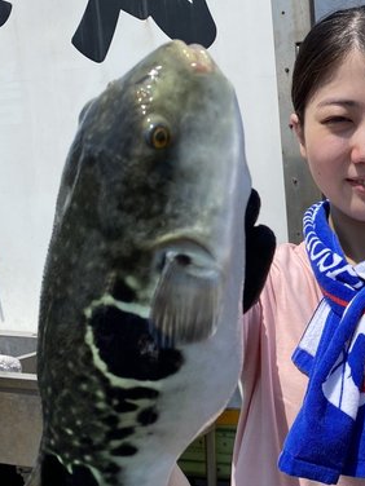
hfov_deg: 23.5
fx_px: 829
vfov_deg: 32.6
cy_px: 302
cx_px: 383
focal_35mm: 59
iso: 32
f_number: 1.8
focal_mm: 4.25
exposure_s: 1/3610
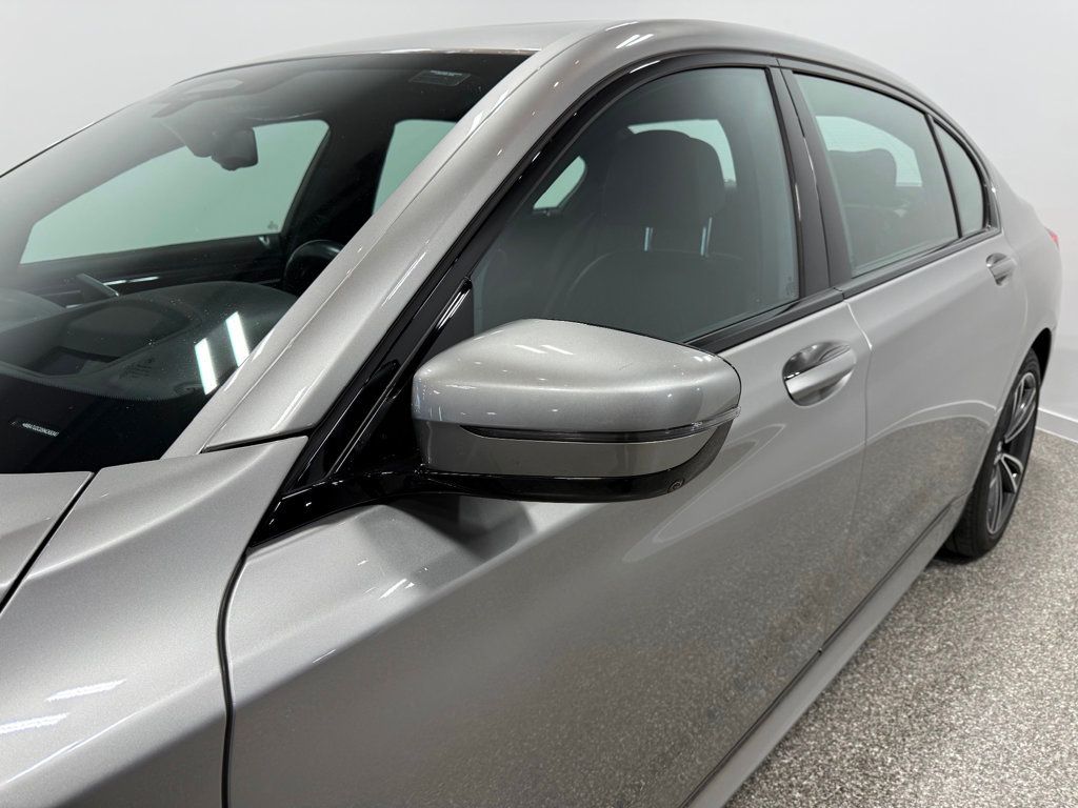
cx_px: 539
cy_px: 404
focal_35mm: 24
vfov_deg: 56.8
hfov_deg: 71.6
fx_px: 747
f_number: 1.78
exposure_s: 1/298
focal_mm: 6.76
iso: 100
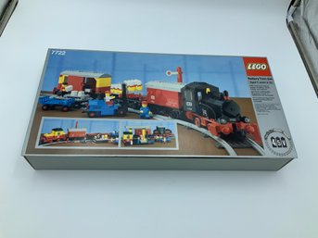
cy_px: 119
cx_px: 159
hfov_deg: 61.7
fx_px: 266
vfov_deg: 48.2
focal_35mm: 29
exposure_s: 1/422
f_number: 1.8
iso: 16
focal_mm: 3
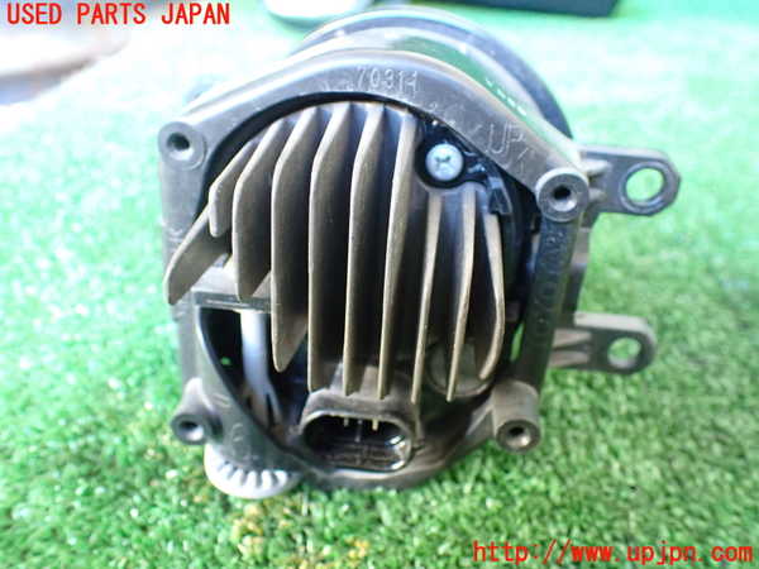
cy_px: 284
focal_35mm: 30
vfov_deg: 46.8
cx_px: 380
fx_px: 658
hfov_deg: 60.0
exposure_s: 1/30
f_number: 2.3
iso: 1000
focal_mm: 5.4
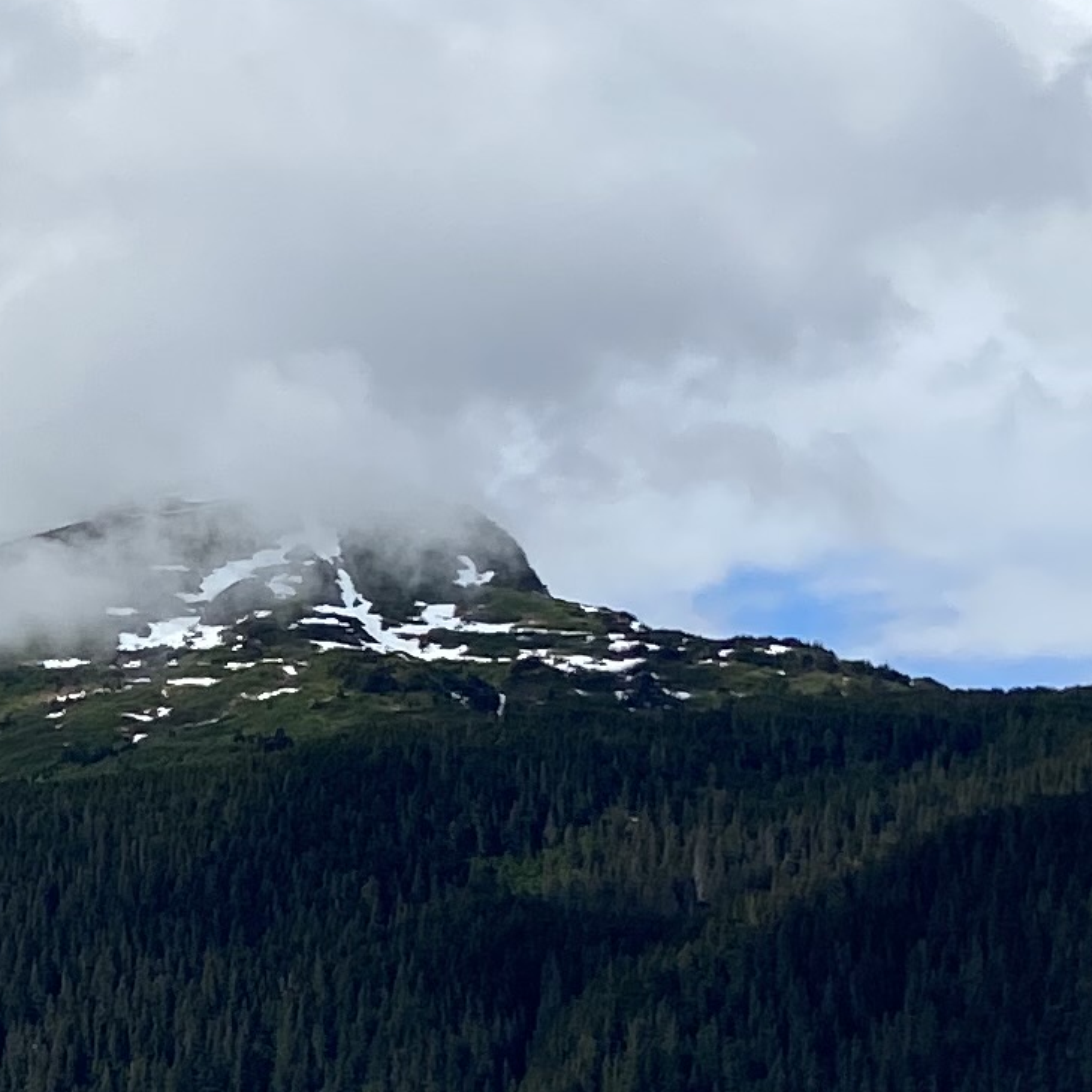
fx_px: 4533
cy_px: 731
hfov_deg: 12.5
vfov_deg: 13.7
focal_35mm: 127
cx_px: -872
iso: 32
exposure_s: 1/5747
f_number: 1.8
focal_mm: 4.25
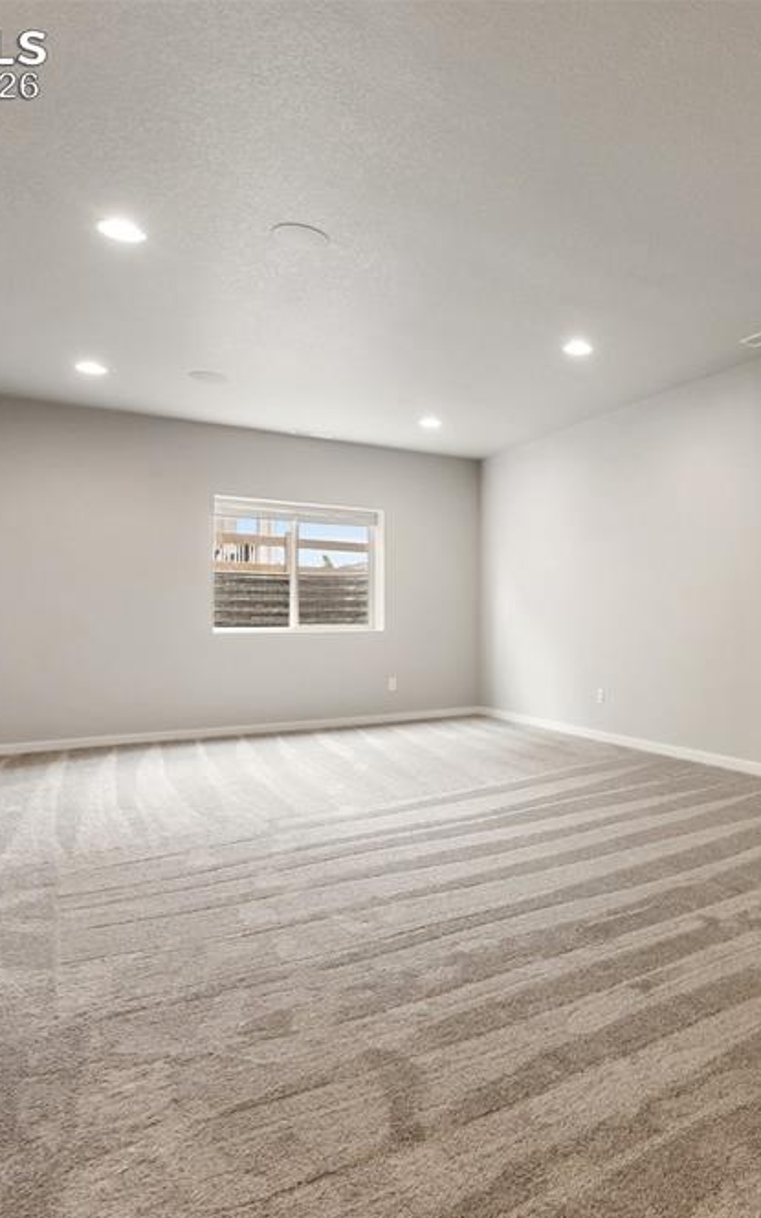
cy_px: 625
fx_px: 730
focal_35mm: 22
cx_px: 618
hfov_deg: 51.3
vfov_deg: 79.6
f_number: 9
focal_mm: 14
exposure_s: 1.3
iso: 100
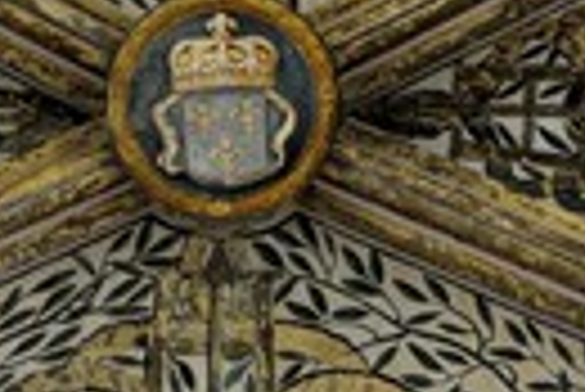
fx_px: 7353
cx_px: 234
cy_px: 131
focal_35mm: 452
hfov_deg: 4.6
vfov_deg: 3.0
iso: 800
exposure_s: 1/60
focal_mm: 140
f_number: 4
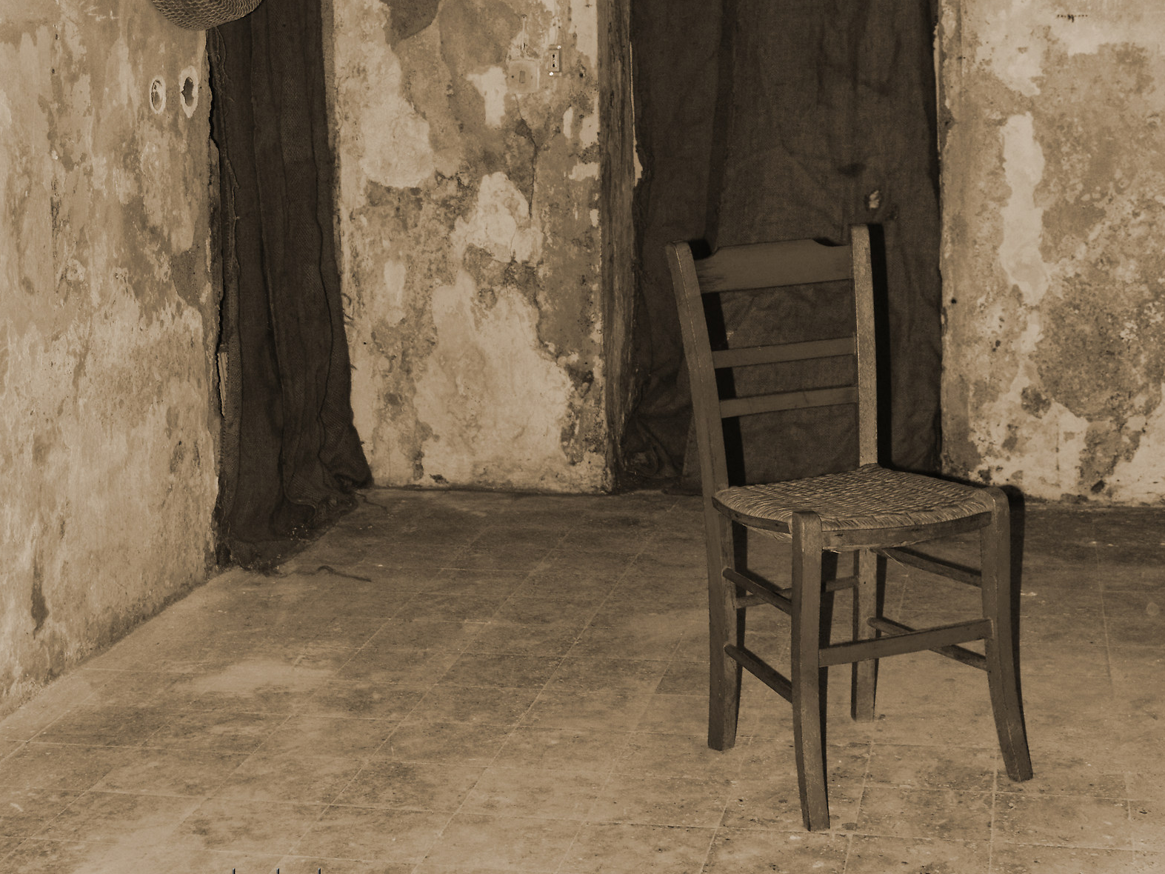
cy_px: 110
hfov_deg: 30.4
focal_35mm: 64
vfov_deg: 22.5
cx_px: 585
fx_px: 2145
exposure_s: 1/60
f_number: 8
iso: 800
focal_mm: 29
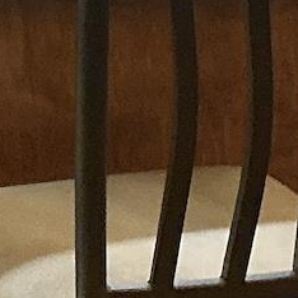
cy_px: -302
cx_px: -138
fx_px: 2114
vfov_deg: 7.7
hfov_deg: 7.9
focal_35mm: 217
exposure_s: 1/60
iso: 160
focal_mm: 3
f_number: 1.8
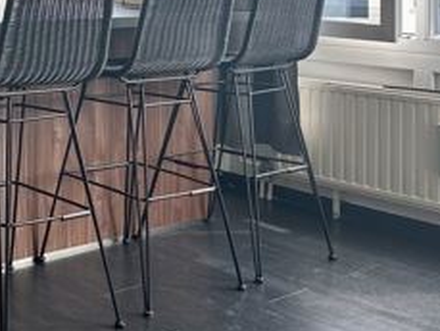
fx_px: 852
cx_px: -69
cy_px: -31
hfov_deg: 26.2
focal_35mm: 67
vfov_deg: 20.9
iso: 64
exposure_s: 1/202
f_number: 1.78
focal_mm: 6.86
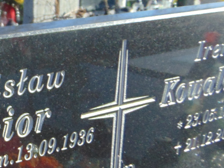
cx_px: -34
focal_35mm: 82
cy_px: 126
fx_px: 531
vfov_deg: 17.9
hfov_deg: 22.3
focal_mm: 4.5
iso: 80
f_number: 3
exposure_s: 1/640
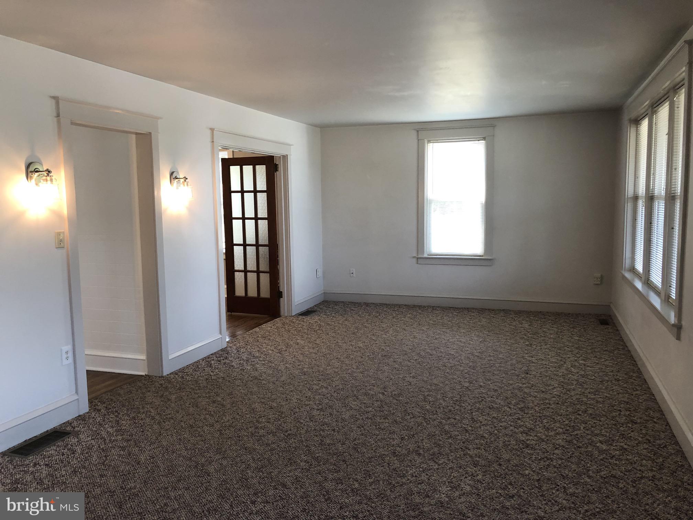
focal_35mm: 28
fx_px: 561
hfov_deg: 63.4
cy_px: 260
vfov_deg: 49.7
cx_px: 346
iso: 40
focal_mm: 4
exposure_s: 1/30
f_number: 1.8
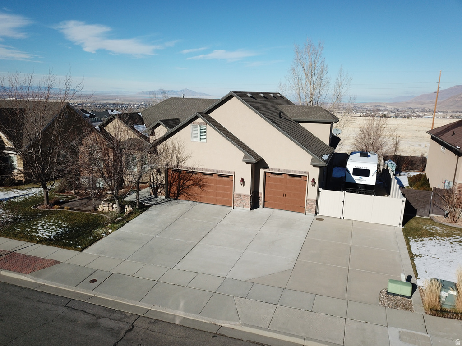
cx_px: 231
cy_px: 173
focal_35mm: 26
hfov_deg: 67.3
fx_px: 347
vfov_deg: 53.1
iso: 100
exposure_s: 1/2299
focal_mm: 4.73
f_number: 2.2
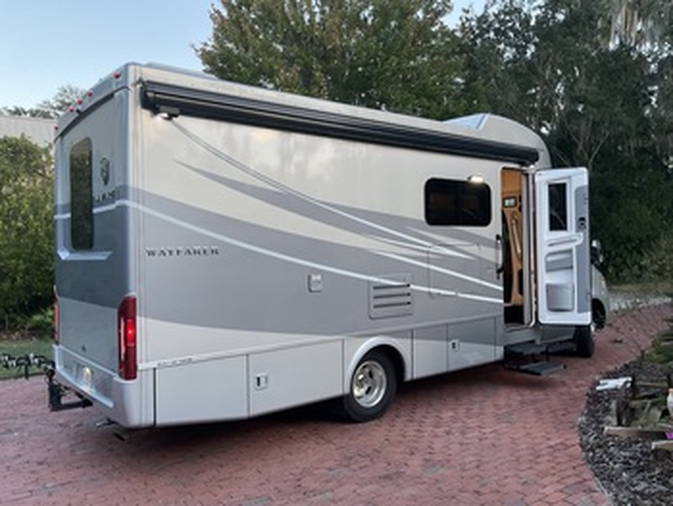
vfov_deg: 48.3
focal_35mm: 29
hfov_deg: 61.6
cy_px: 253
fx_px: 564
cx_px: 336
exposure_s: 1/84
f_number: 1.8
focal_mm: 3
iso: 64
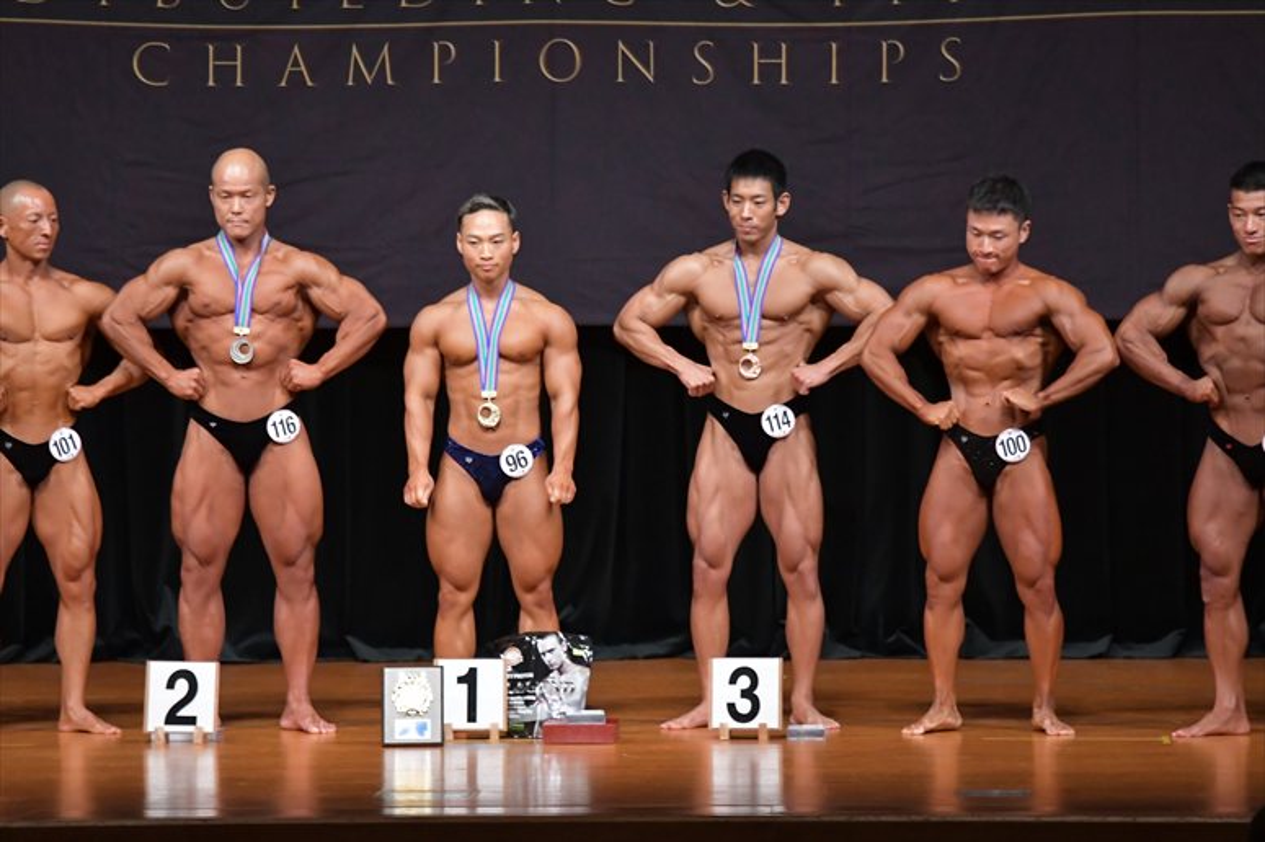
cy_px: 421
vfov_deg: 6.1
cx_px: 632
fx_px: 7902
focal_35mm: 225
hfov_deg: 9.2
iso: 4000
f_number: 5.6
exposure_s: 1/400
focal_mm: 150
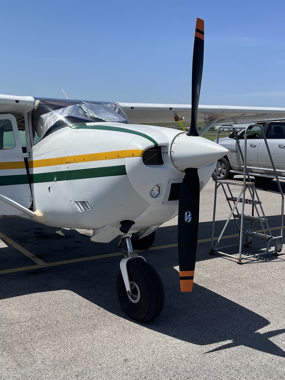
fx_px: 417
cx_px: 78
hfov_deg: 37.0
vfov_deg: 48.7
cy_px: 153
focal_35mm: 38
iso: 50
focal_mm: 5.1
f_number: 1.6
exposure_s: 1/6993
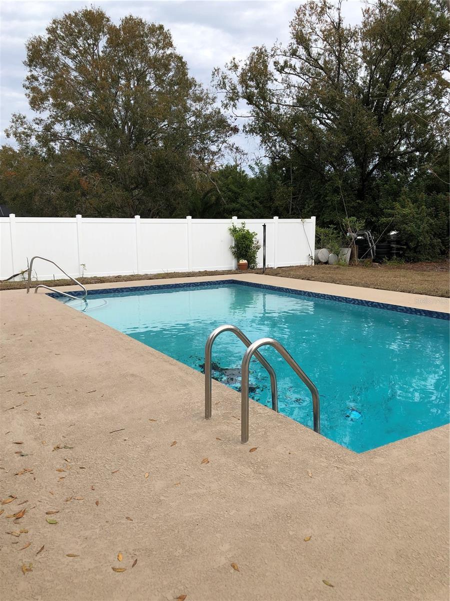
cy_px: 300
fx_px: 485
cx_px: 225
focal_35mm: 28
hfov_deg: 49.7
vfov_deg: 63.4
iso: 20
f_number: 1.8
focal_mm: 3.99
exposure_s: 1/1297
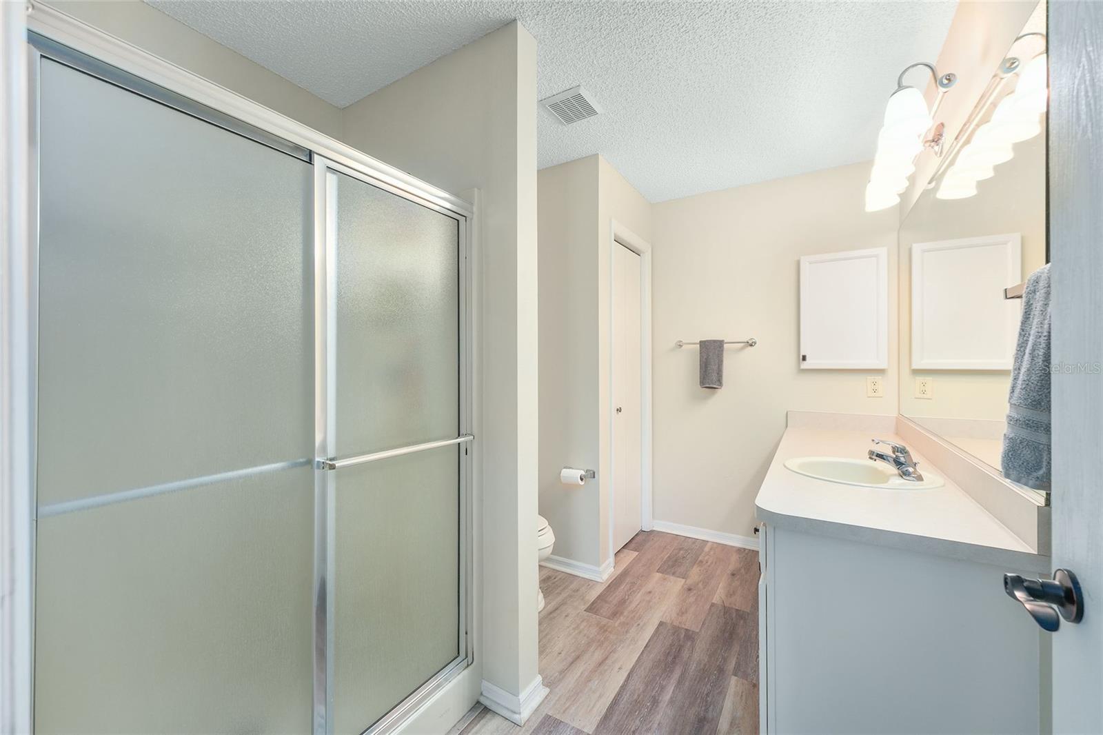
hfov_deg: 104.3
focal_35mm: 14
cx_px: 552
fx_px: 429
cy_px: 368
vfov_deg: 81.2
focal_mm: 14
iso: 400
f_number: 7.1
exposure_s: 1/8
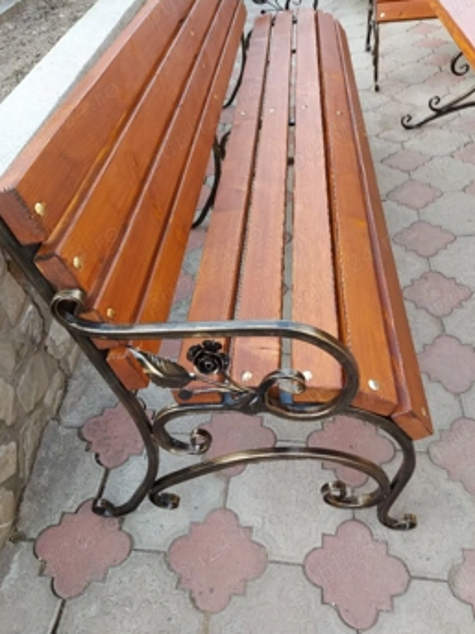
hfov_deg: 49.7
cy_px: 292
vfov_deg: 63.4
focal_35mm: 28
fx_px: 513
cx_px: 240
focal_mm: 5.23
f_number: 1.8
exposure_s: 1/50
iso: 32
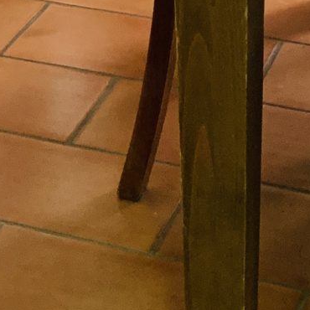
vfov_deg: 9.8
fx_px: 1611
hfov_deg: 11.0
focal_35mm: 159
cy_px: -405
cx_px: 99
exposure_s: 1/60
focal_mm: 4.25
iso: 160
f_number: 1.8
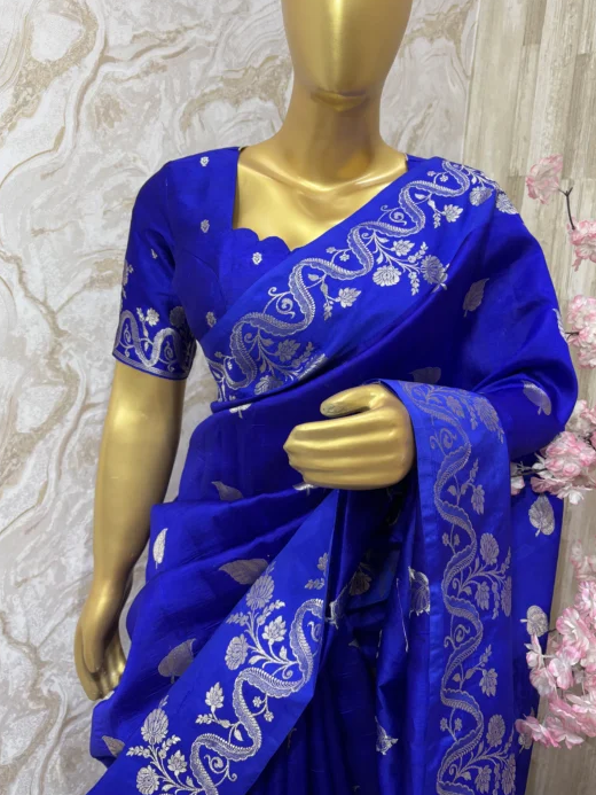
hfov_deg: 46.8
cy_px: 351
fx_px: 688
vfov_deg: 59.8
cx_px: 320
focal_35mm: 30
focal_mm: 6
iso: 125
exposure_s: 1/100
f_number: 1.6
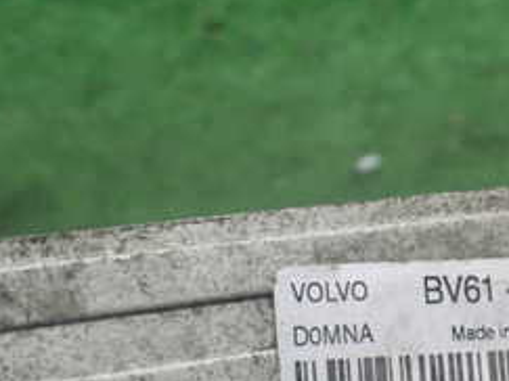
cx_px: 440
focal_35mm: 74
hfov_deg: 25.7
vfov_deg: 19.7
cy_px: 293
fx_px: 1088
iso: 800
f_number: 2.3
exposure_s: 1/50
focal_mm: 5.4
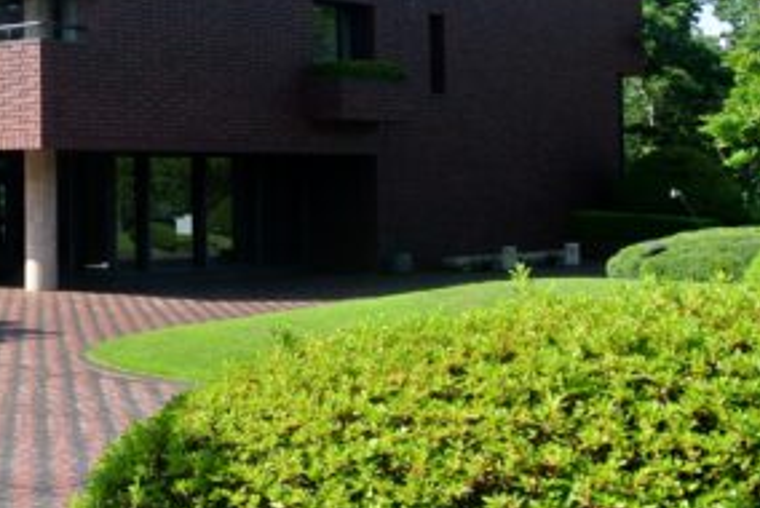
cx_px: 35
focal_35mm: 72
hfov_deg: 26.8
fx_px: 1522
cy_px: 67
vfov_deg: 18.7
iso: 100
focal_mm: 12.2
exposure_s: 1/320
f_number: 4.5
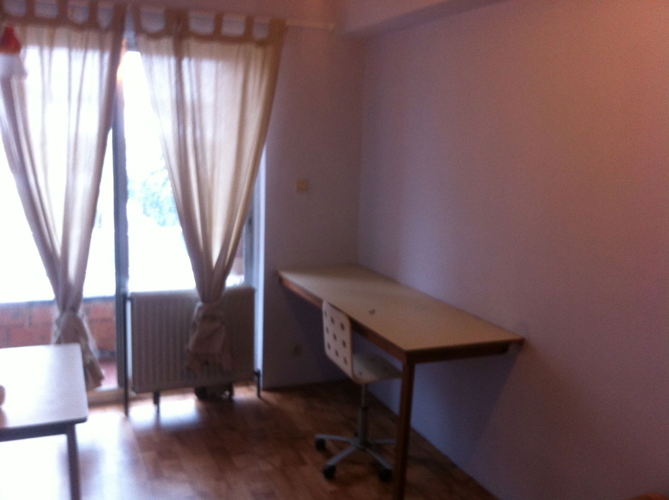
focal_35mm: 35
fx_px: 675
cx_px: 334
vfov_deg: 40.6
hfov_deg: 52.7
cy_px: 250
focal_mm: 3.85
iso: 160
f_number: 2.8
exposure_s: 1/15
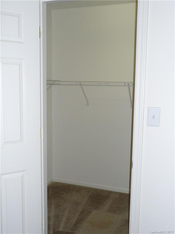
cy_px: 117
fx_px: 256
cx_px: 88
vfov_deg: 49.0
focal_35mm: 38
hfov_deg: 37.7
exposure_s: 1/30
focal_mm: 6.2
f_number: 3.8
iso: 160
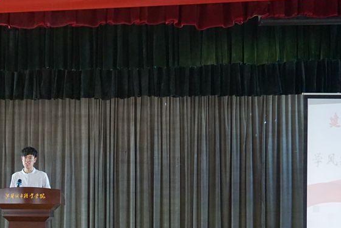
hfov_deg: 29.3
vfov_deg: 20.3
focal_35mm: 66
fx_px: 625
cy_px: 196
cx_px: 34
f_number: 4.5
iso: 3200
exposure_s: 1/100
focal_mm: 24
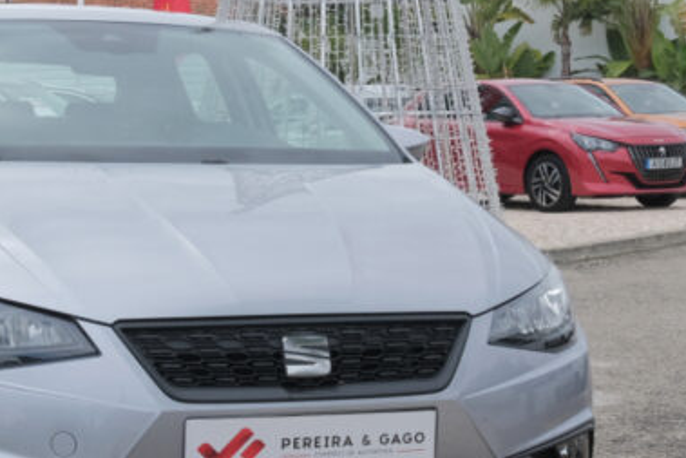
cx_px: 201
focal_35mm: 81
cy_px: 265
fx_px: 1544
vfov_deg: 16.9
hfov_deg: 24.9
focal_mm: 20.3
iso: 400
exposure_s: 1/200
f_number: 9
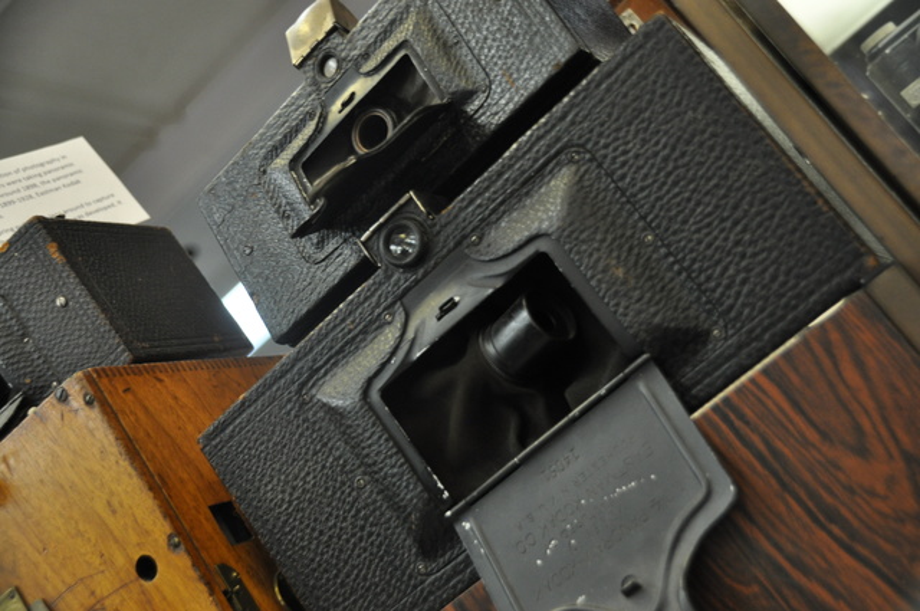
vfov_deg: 28.0
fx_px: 1225
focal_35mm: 48
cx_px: 460
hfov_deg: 41.2
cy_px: 306
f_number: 4
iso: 800
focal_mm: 32
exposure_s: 1/50
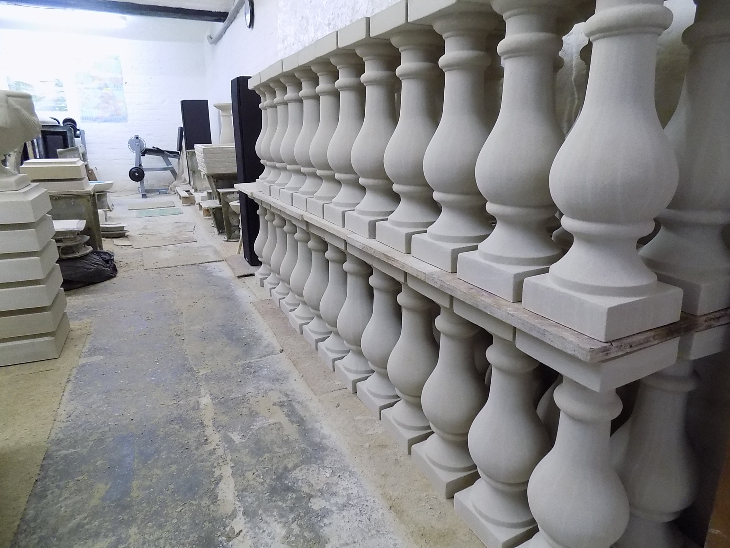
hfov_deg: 73.9
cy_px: 274
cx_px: 365
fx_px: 485
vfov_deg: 58.9
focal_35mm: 23
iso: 400
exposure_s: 1/30
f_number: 3.1
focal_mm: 4
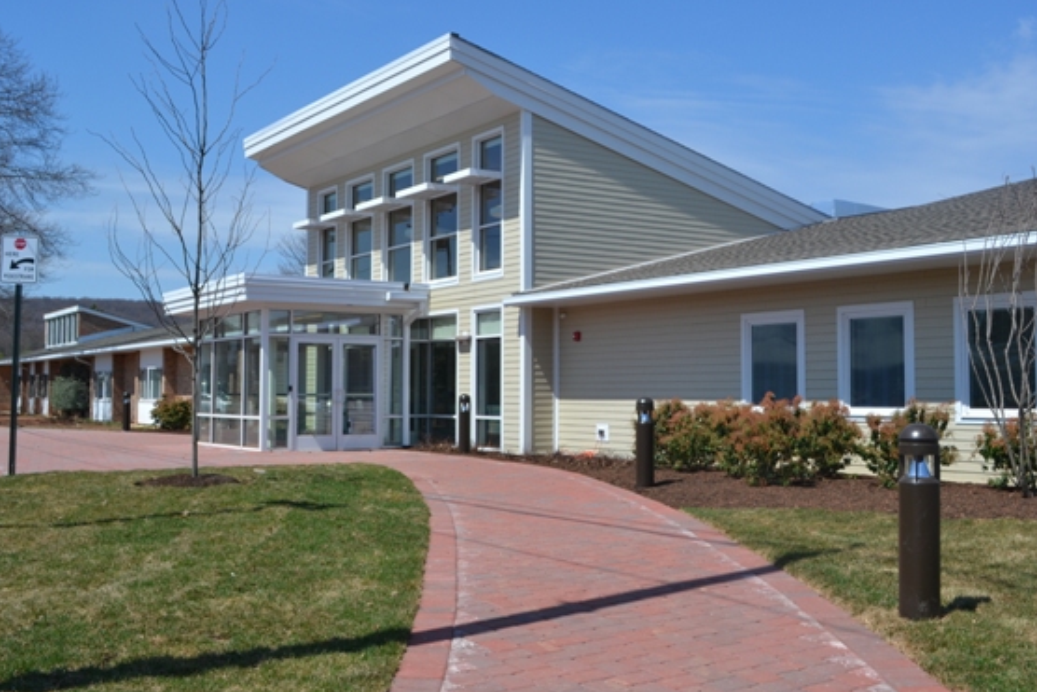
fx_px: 1095
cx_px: 545
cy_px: 312
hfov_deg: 50.7
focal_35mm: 38
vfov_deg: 35.0
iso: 100
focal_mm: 22
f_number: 8
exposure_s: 1/250
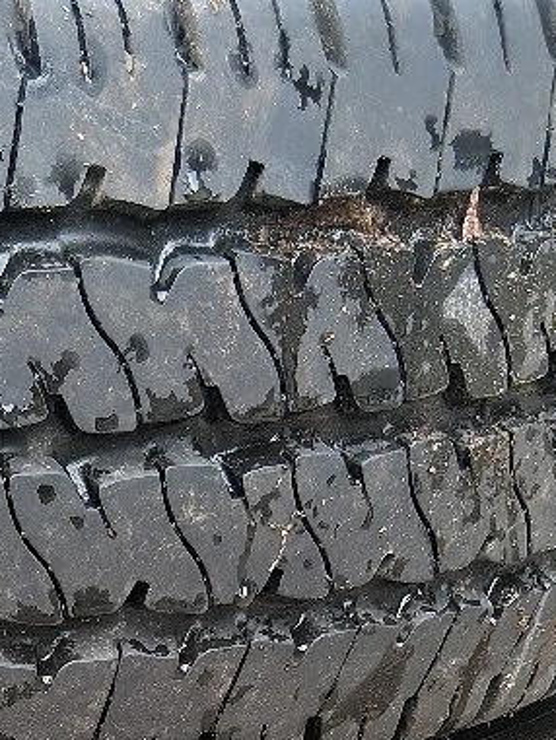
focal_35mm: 91
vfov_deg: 18.8
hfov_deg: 15.6
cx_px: -124
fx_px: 1948
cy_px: 1137
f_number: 1.8
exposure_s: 1/120
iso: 25
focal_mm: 3.98
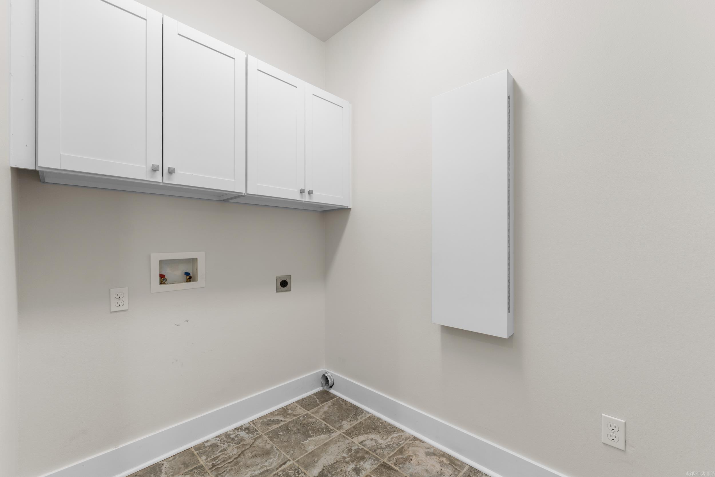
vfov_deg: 77.3
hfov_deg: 100.4
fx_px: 298
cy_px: 238
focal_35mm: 15
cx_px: 358
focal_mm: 10
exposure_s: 1/2
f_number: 9
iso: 200
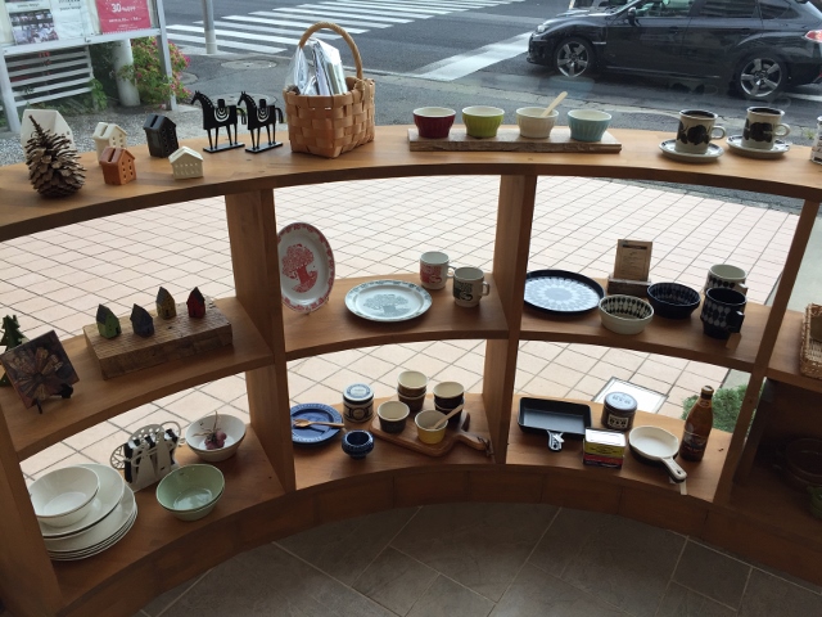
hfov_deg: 61.7
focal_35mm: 29
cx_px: 411
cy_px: 308
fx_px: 689
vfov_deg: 48.2
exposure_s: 1/100
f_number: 2.2
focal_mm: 4.15
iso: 32
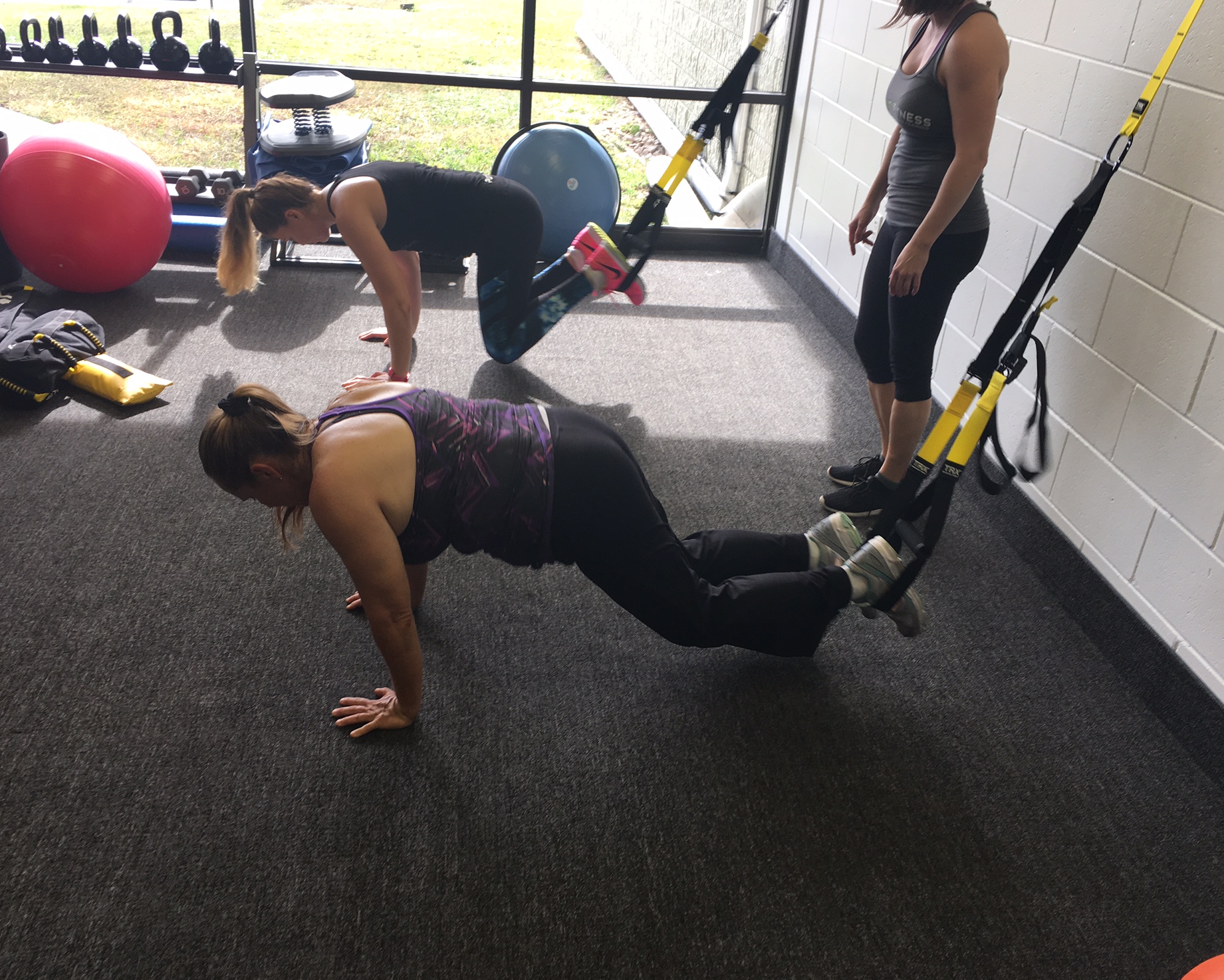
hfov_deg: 57.2
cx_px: 586
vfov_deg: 47.1
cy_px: 496
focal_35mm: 31
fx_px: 1123
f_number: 2.2
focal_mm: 4.15
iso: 25
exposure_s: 1/60
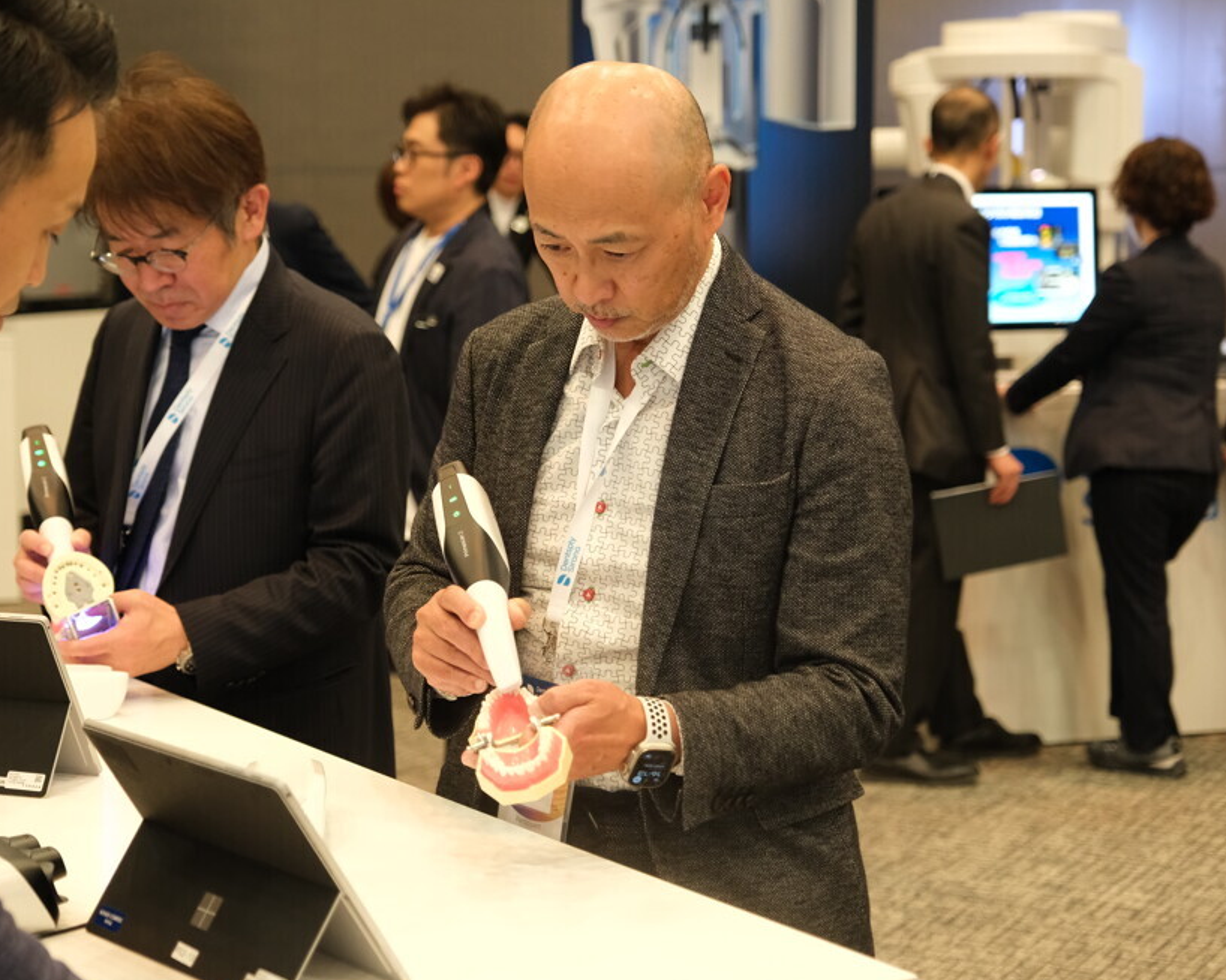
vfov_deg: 20.4
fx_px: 2721
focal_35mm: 75
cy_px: 490
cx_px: 588
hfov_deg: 25.4
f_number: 2.8
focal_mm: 44.1
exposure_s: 1/160
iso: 2000
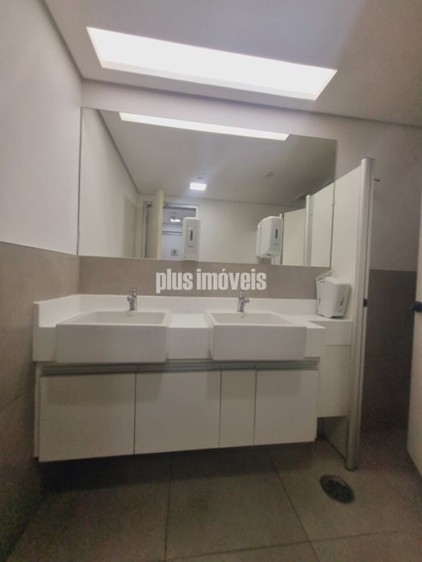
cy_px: 281
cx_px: 211
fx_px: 211
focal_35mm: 13
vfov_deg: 106.2
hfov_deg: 89.9
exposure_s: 1/60
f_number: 2.2
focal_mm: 1.74
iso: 125
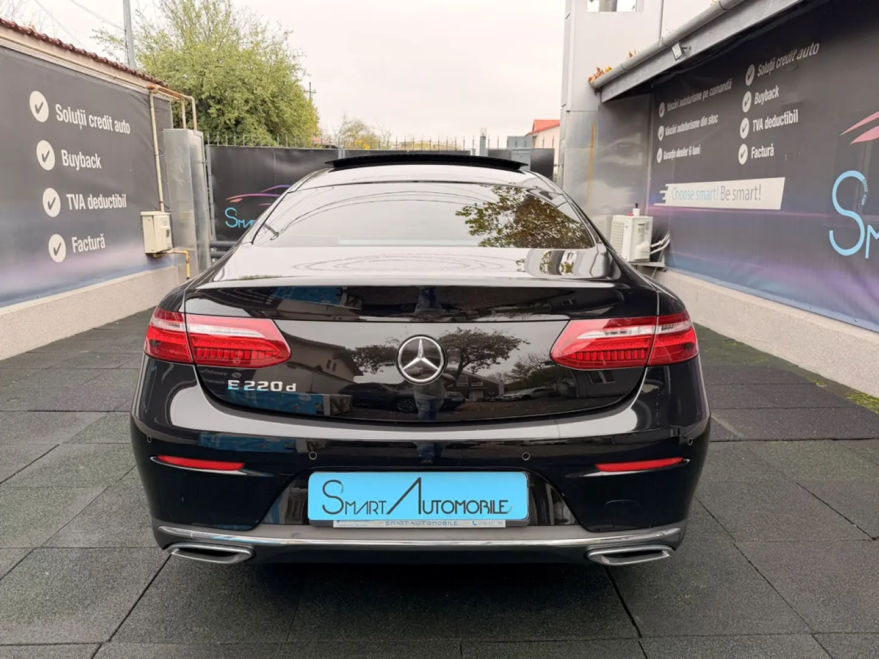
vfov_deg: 56.8
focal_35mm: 24
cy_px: 330
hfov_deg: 71.6
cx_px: 440
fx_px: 609
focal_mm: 6.76
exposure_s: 1/330
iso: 100
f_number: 1.78
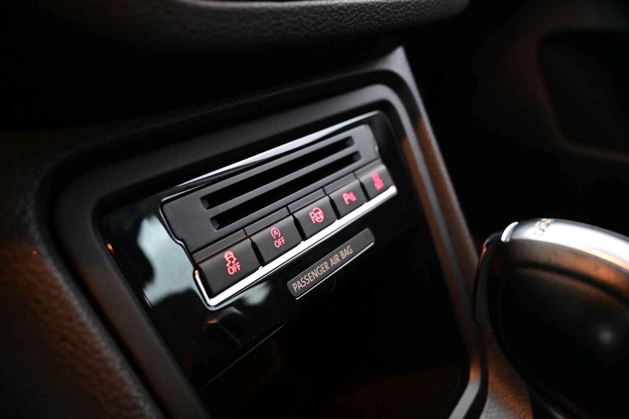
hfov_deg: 59.5
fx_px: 550
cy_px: 210
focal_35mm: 32
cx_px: 314
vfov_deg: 41.7
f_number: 4
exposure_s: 1/30
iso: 6400
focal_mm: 21
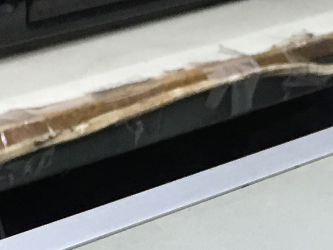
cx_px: 355
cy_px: 513
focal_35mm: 153
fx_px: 1472
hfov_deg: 12.7
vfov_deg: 9.1
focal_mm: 4.15
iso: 50
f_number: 2.2
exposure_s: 1/17
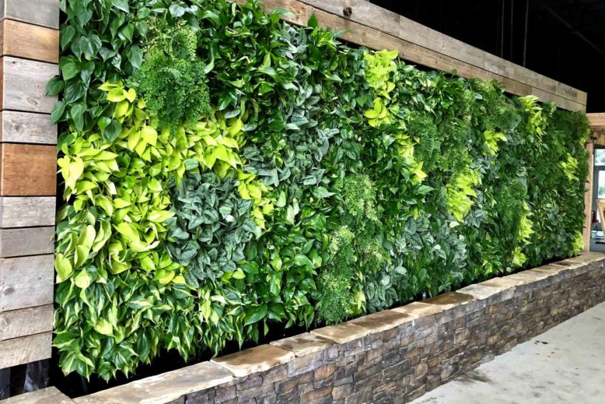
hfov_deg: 60.3
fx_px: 521
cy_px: 183
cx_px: 298
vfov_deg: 42.3
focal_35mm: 31
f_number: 1.8
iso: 64
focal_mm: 3.99
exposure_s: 1/15
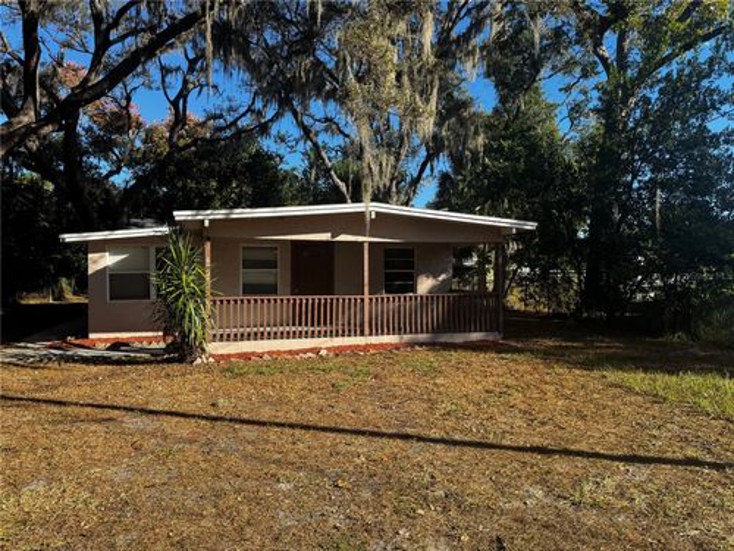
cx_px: 367
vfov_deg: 56.8
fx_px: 509
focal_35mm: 24
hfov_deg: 71.6
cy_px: 276
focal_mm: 6.76
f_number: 1.78
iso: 80
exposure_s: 1/1818
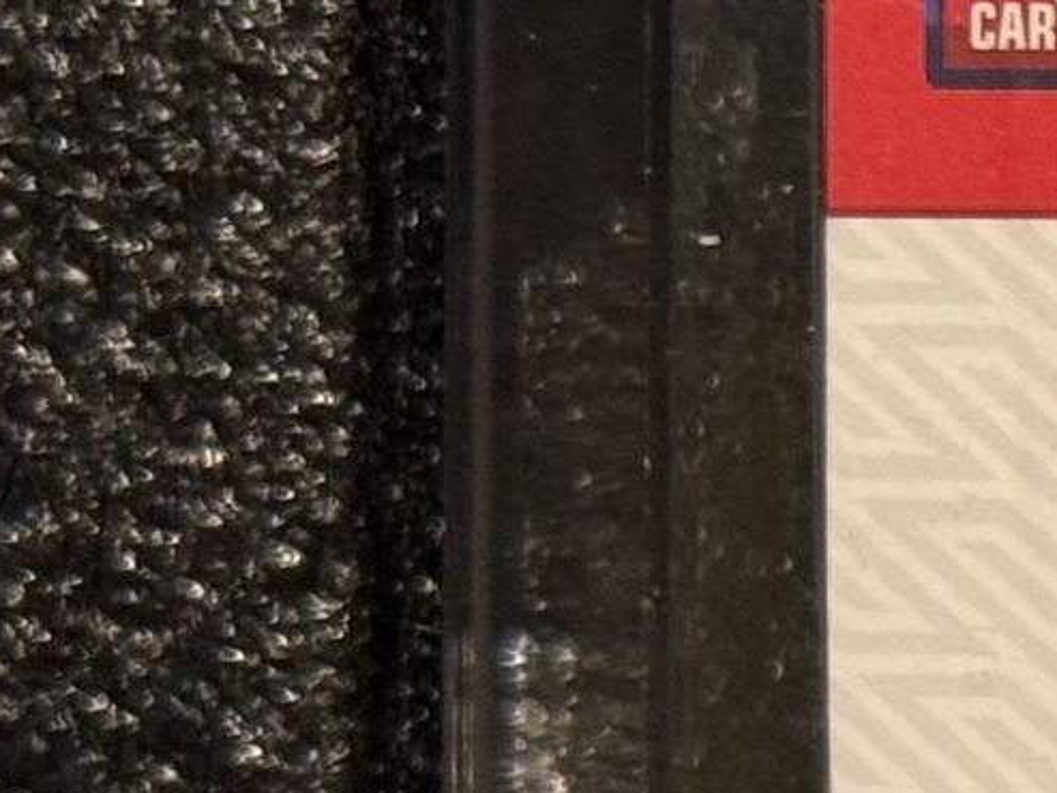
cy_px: 1080
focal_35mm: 249
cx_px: 2656
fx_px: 7605
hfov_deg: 7.4
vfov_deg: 5.9
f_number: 1.78
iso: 160
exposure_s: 1/50
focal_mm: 6.76
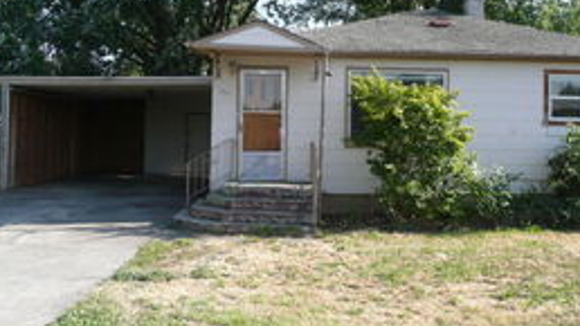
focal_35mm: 41
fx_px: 630
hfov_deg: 48.9
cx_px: 362
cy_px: 117
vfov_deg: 28.9
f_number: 3.3
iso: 100
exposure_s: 1/320
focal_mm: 4.6
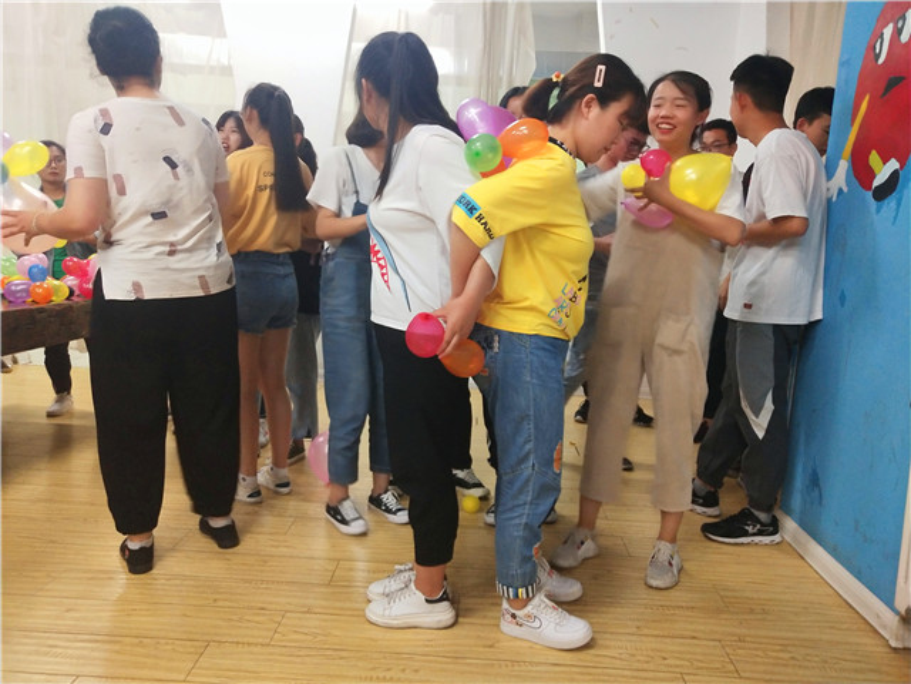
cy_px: 342
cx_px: 456
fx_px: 790
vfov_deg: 46.8
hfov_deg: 60.0
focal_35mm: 30
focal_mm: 3.95
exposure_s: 1/33.3
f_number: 1.8
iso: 675
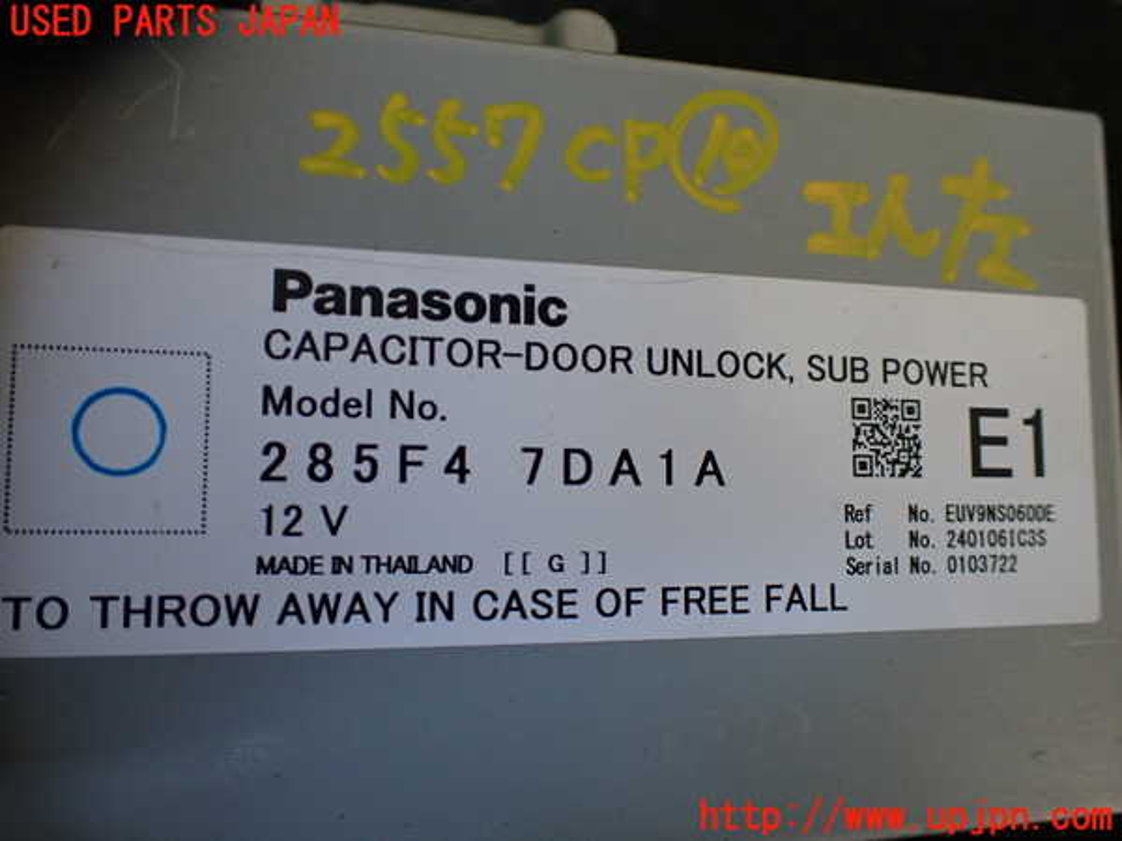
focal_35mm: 30
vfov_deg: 46.8
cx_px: 561
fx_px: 972
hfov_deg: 60.0
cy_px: 420
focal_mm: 5.4
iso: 320
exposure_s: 1/125
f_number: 2.3
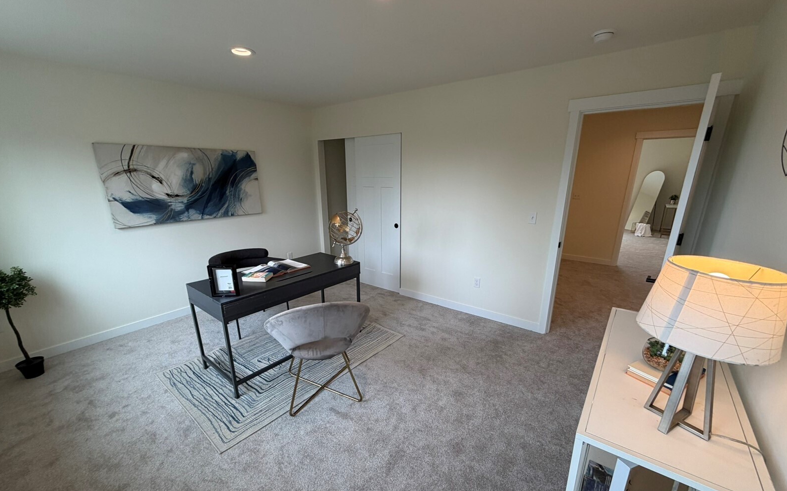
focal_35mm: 15
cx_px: 393
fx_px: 322
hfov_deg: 101.5
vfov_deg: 74.6
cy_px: 270
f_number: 2.2
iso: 100
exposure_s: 1/120
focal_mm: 2.22
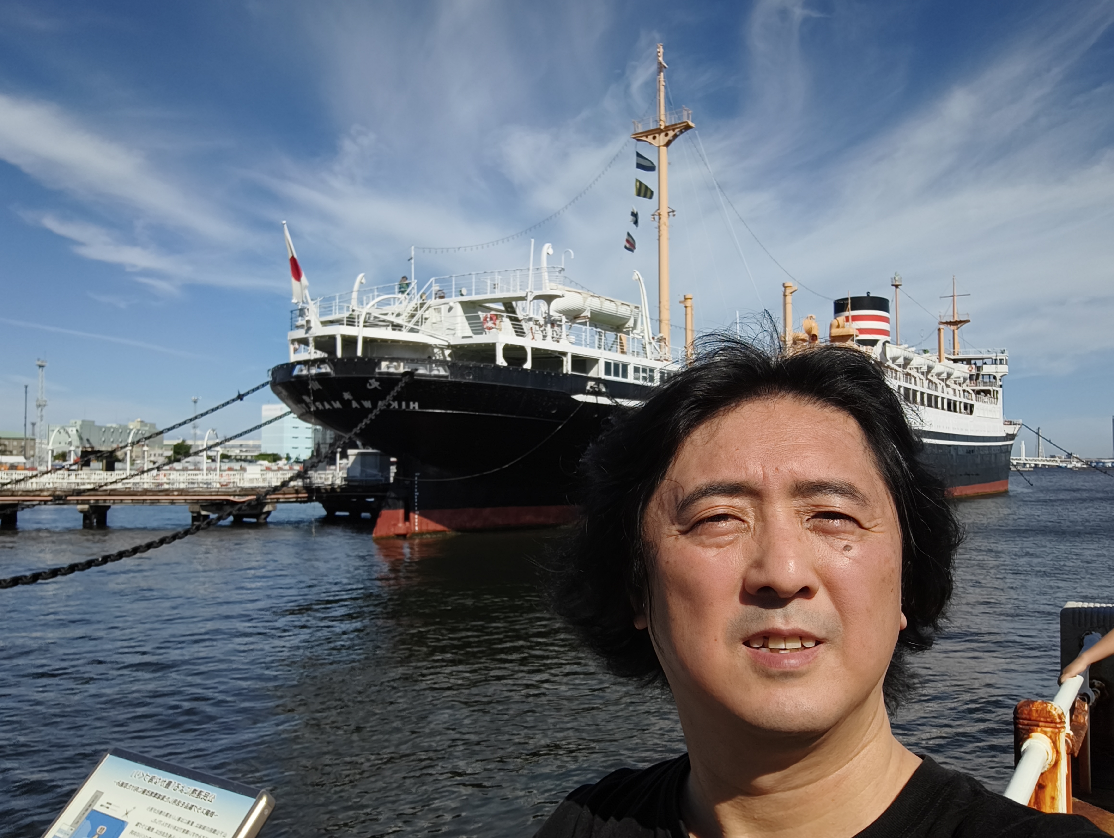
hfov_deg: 61.6
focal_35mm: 29
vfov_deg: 48.3
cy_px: 419
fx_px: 934
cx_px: 557
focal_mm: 3.26
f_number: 2
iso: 110
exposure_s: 1/3086
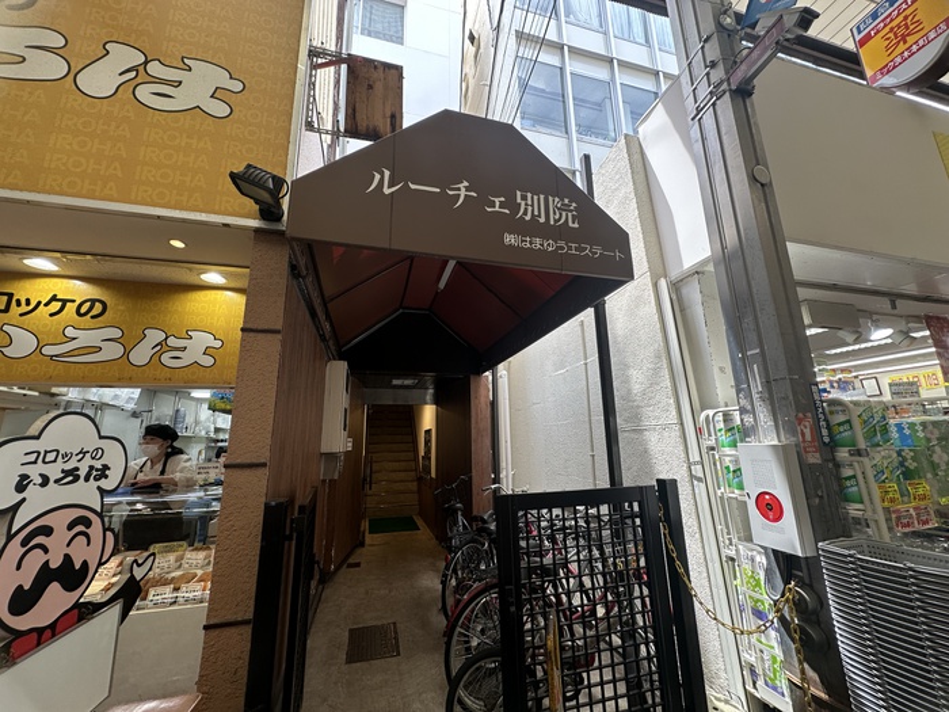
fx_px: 384
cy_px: 356
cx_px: 474
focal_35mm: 14
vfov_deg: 85.7
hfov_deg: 102.1
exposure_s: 1/120
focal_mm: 2.22
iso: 64
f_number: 2.2
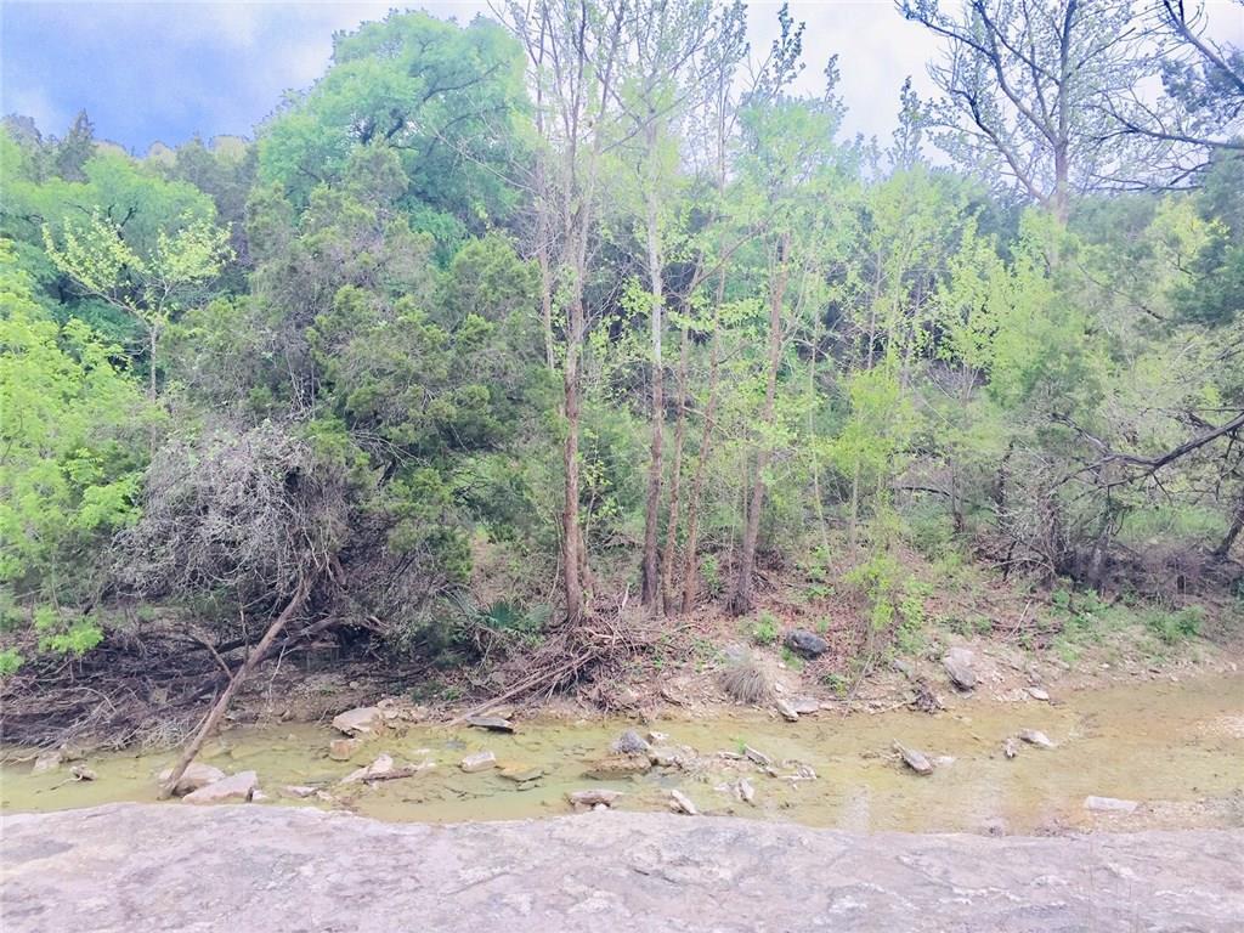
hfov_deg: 61.7
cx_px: 622
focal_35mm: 29
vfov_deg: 48.2
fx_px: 1042
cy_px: 466
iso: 32
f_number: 2.2
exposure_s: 1/158
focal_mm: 4.15
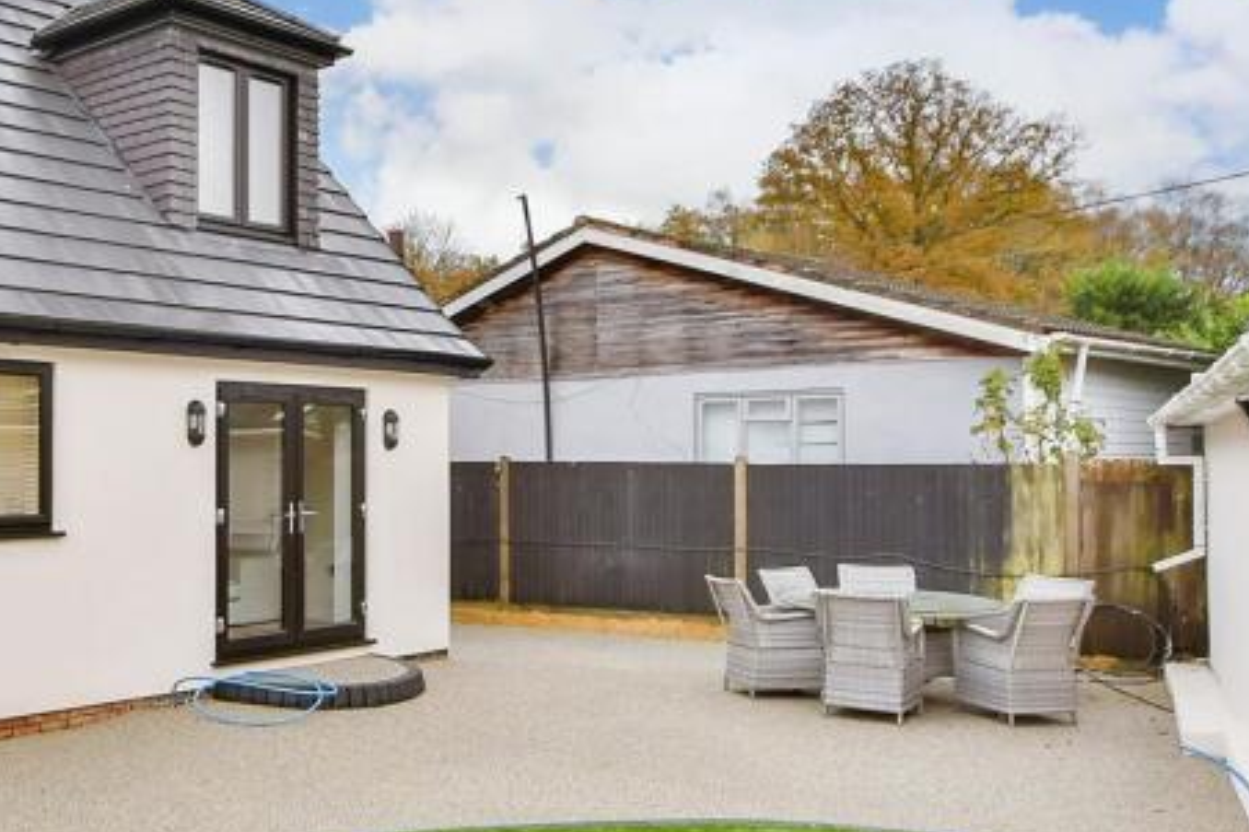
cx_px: 174
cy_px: 419
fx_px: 1179
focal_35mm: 34
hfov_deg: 50.8
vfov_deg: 38.9
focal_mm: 10
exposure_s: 1/125
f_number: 5.6
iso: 500
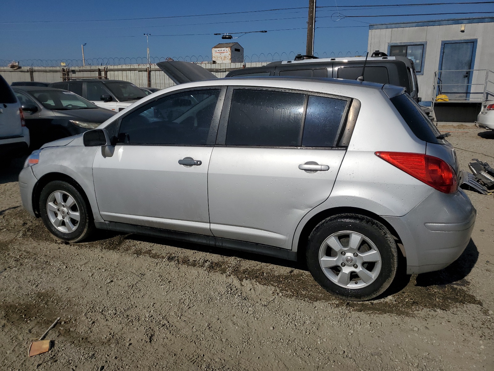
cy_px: 186
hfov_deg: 67.3
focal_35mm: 26
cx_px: 247
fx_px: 371
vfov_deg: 53.1
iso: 52
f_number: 1.5
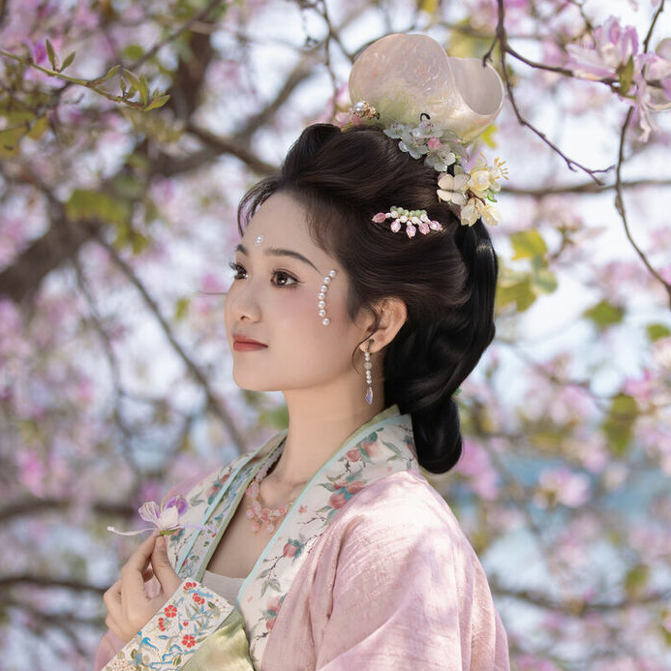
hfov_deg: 16.8
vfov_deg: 16.9
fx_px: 2259
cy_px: 334
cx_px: 483
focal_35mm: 103
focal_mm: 80
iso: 100
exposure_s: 1/1250
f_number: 2.8
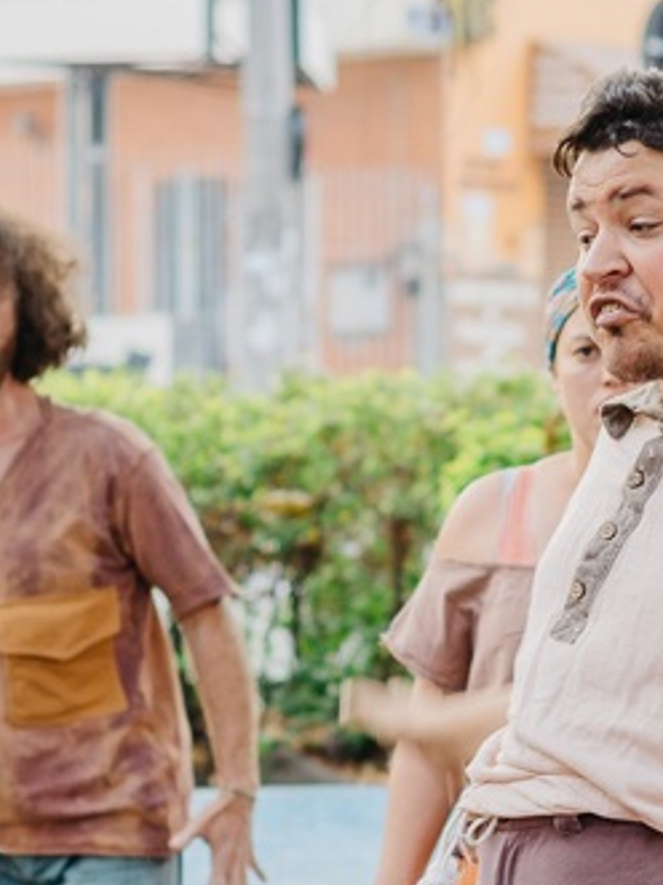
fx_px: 5239
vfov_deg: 9.6
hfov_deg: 7.2
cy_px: 715
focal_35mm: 205
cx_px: 607
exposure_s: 1/80
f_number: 2.8
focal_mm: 50
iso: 125
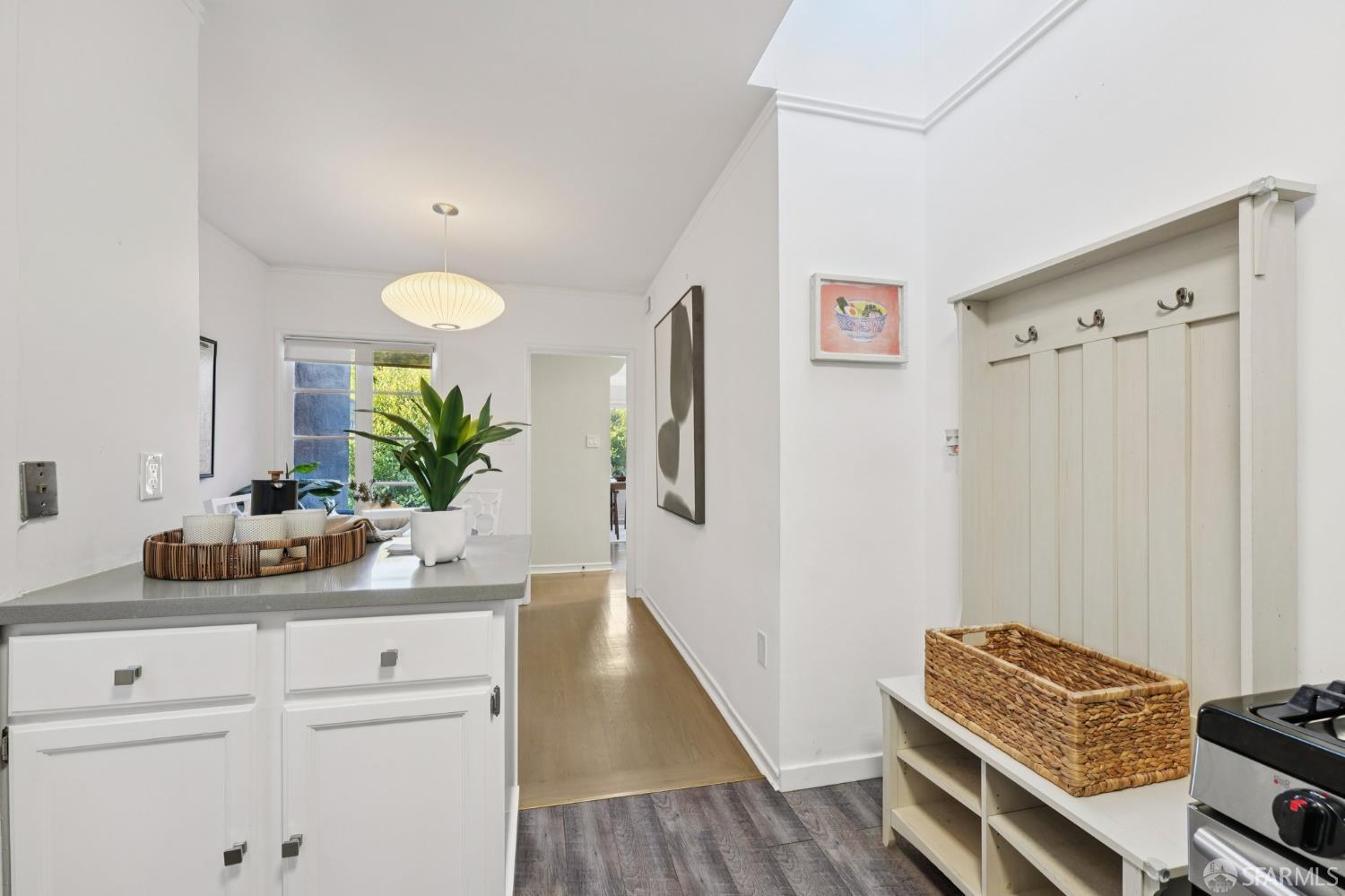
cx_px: 672
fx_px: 523
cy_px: 448
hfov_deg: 104.3
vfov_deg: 81.2
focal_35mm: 14
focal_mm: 14
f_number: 8
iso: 400
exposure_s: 1/15
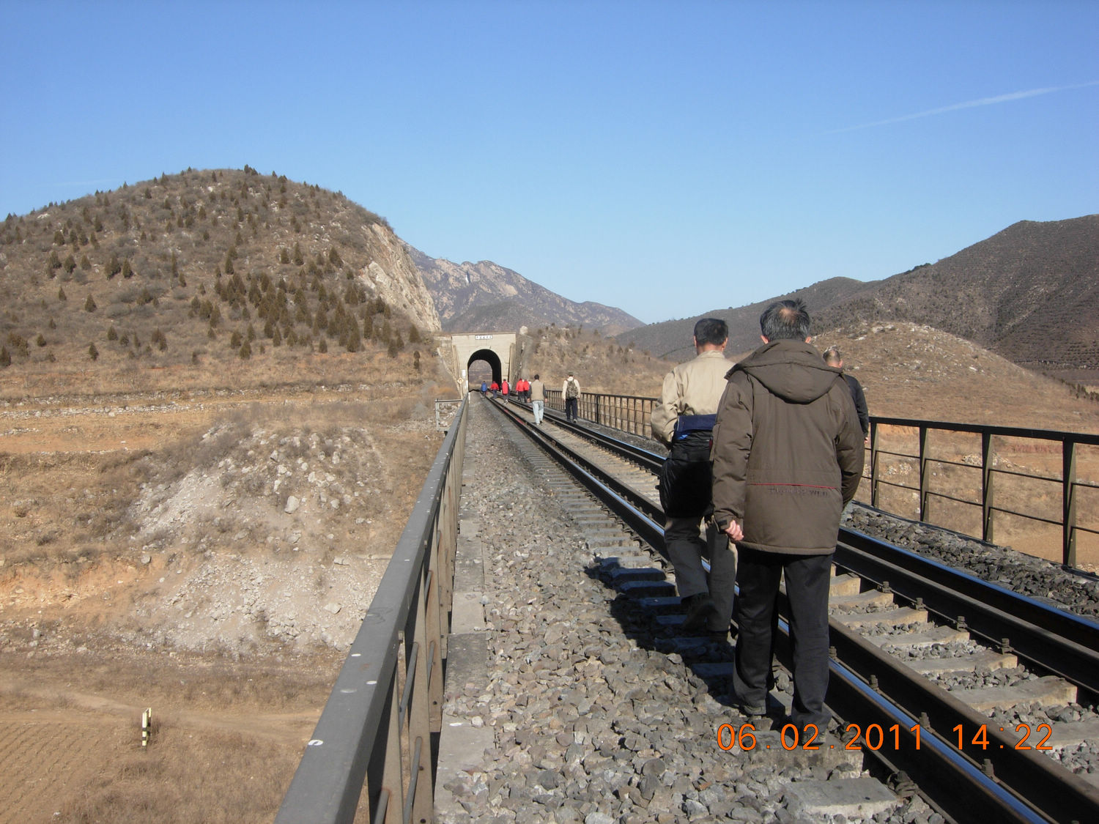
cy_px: 412
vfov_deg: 39.7
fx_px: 1143
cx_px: 550
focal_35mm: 36
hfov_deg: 51.4
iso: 50
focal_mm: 7.5
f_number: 6.1
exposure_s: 1/332
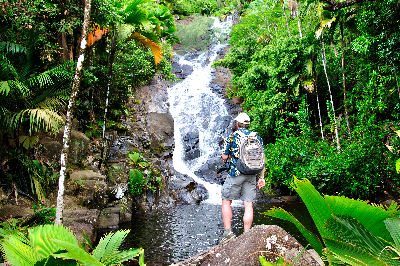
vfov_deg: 36.8
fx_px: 400
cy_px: 133
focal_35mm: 36
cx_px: 200
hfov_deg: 53.2
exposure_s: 1/125
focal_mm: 24
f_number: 6.3
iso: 220
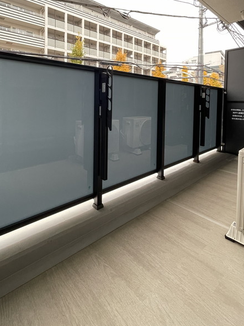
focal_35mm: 19
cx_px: 100
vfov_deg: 81.6
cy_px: 107
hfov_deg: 68.1
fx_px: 179
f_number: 2.4
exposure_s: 1/99
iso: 320
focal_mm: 1.55
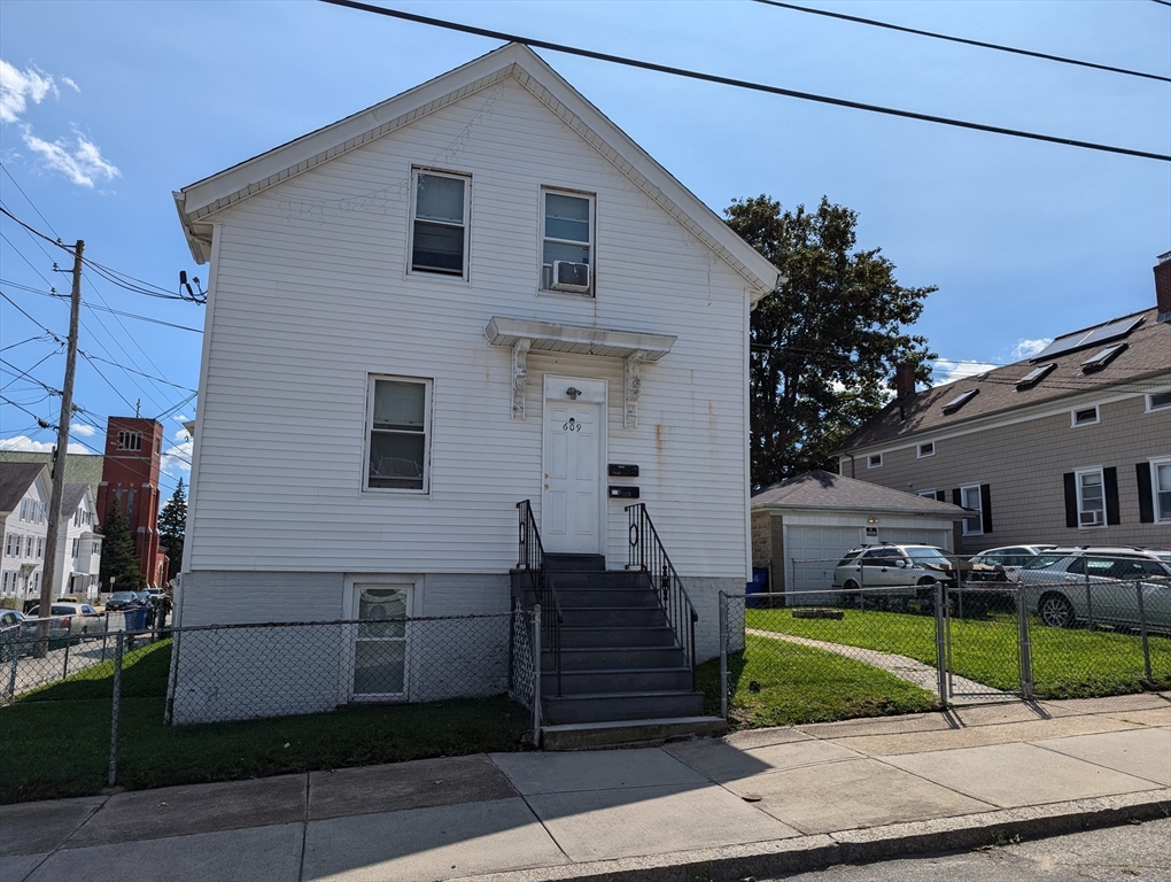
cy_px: 441
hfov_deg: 71.5
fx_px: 813
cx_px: 586
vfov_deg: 56.9
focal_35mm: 24
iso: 21
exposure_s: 1/1637
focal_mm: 6.9
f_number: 1.68
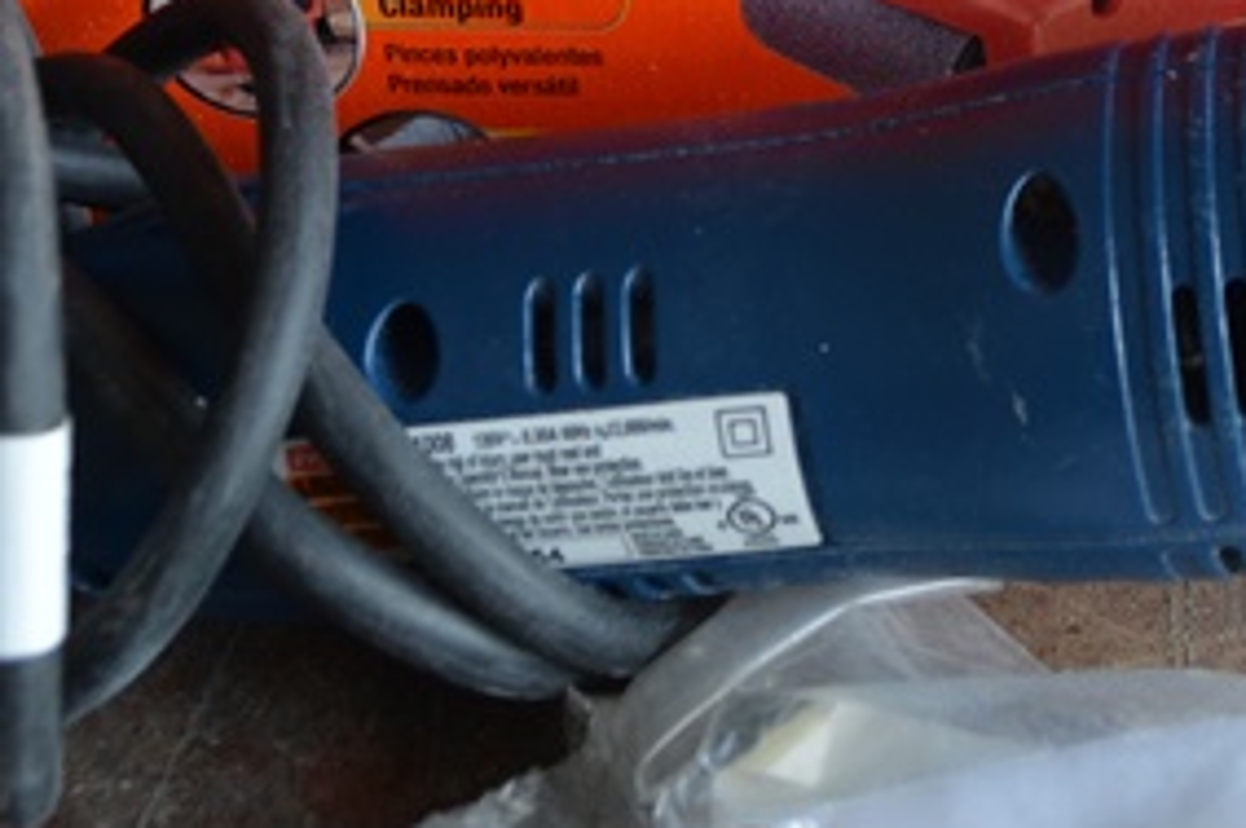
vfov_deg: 14.9
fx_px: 2973
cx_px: 1198
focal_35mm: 86
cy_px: -348
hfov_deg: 22.9
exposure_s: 1/100
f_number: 5
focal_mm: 18
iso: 400
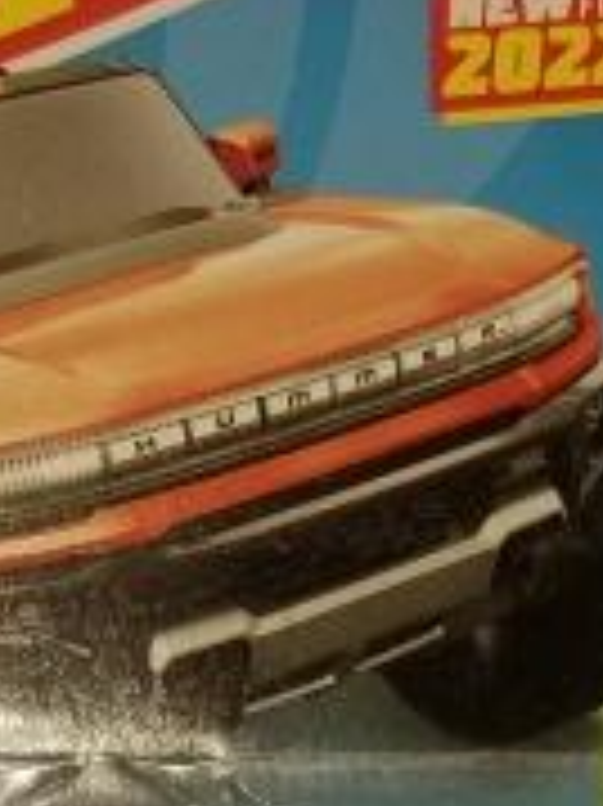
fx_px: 1512
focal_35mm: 65
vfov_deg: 29.6
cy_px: 531
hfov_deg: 22.2
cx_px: 94
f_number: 1.7
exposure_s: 1/223
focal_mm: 4.3
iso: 50
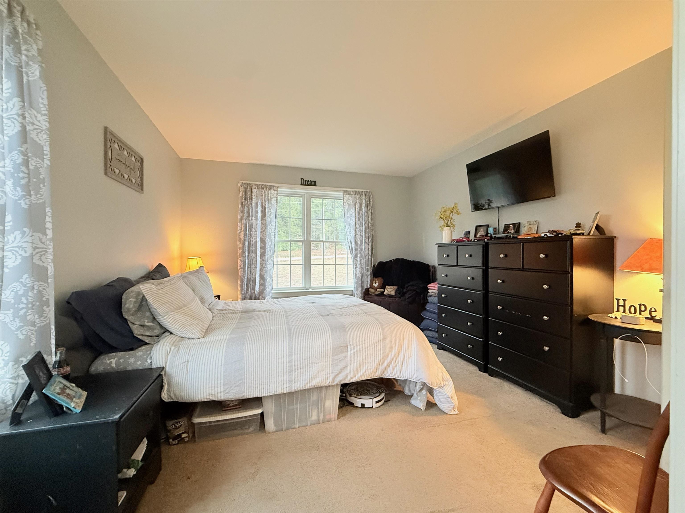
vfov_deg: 85.7
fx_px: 277
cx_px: 342
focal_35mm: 14
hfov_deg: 102.1
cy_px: 256
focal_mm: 2.22
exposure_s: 1/60
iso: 640
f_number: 2.2
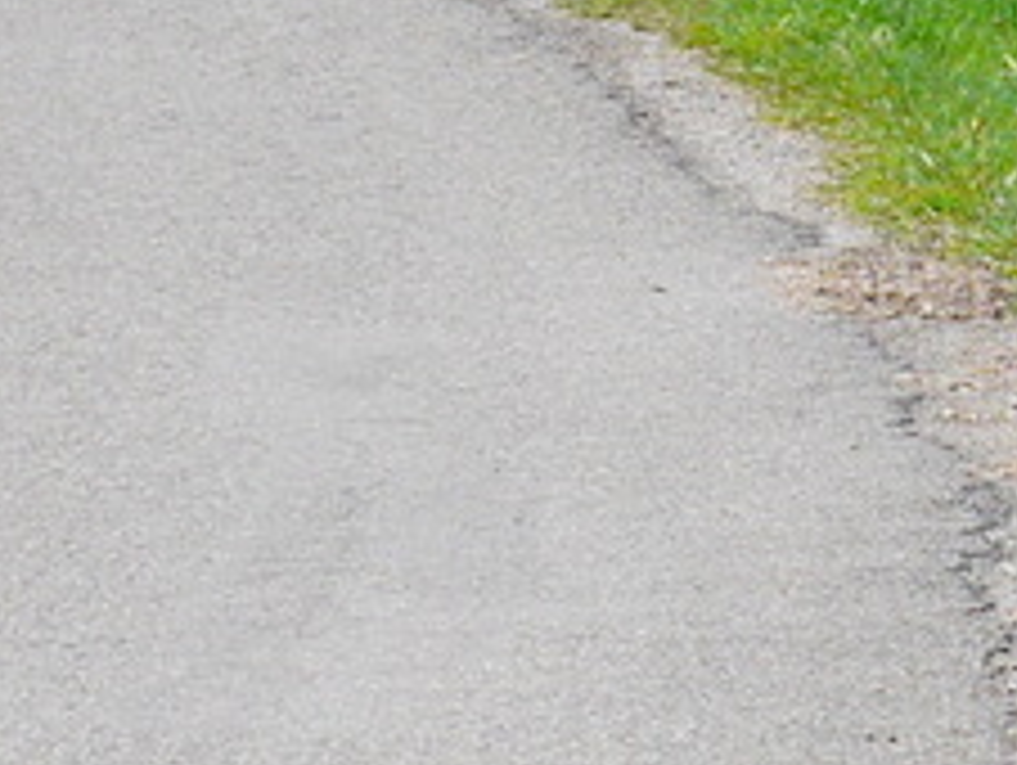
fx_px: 6882
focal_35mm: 234
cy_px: -947
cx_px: 1868
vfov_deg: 6.1
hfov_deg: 8.1
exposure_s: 1/400
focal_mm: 22
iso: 160
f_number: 9
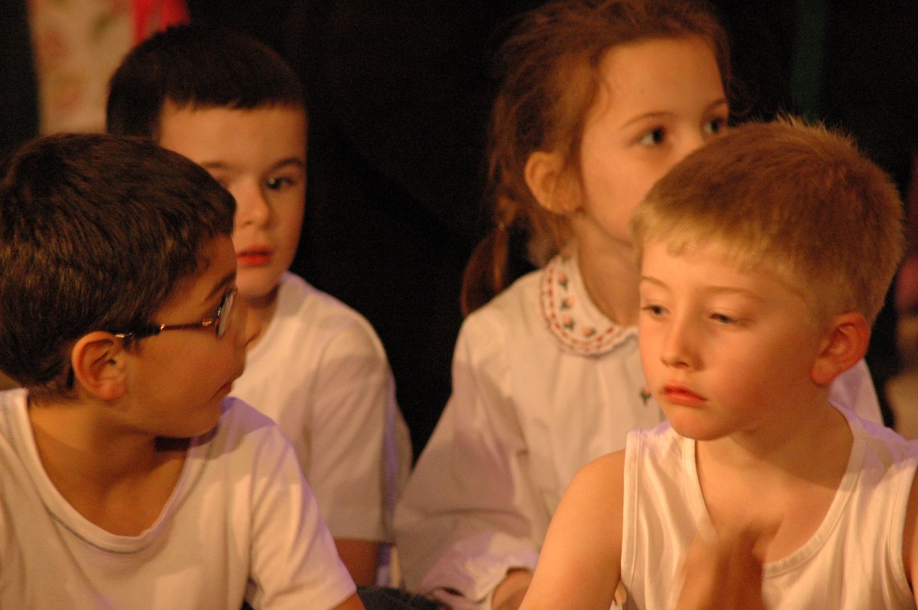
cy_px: 324
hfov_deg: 6.2
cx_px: 445
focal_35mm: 334
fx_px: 8509
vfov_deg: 4.1
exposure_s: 1/40
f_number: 5
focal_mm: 200
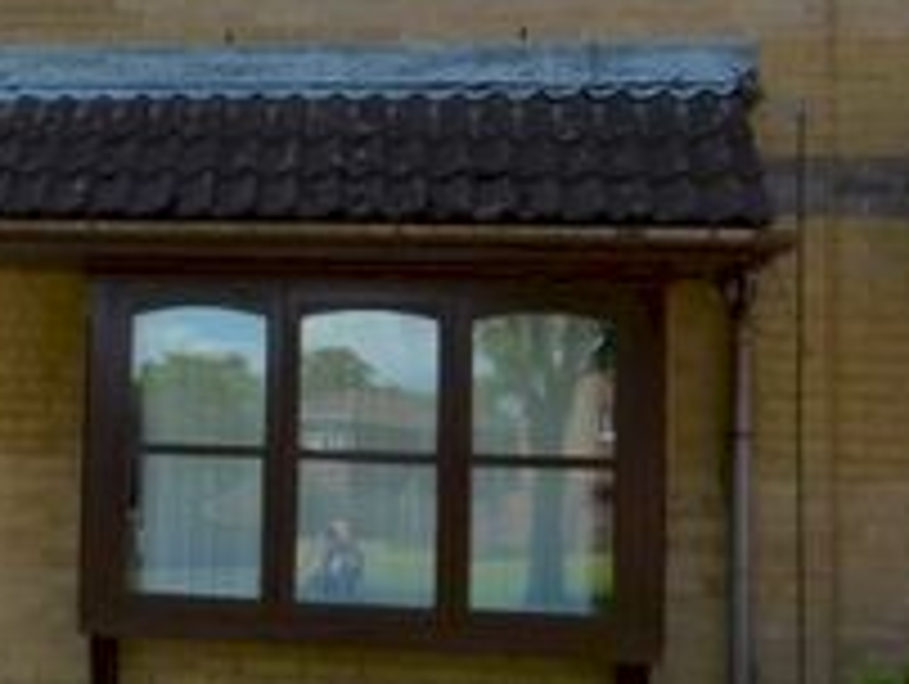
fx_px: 1963
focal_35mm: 75
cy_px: 315
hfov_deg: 24.2
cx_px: -112
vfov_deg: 19.8
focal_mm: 15
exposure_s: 1/250
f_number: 8
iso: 200
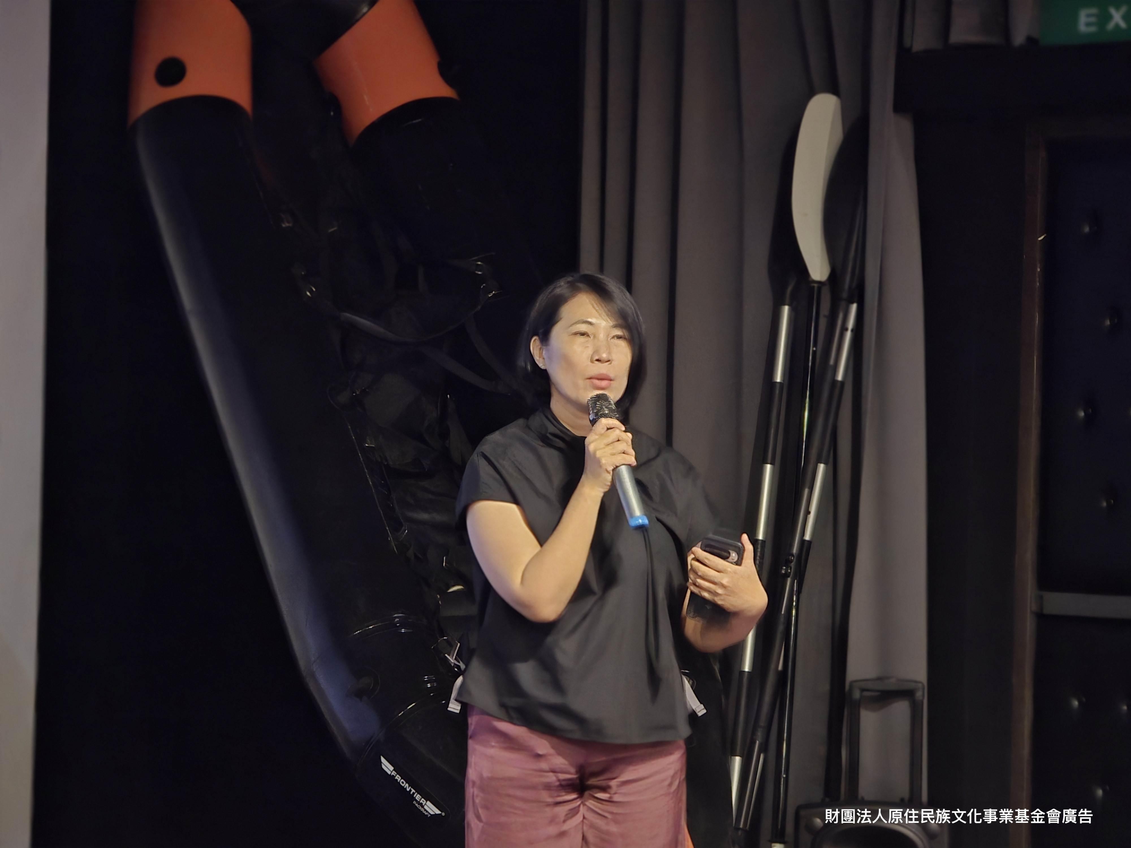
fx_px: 3757
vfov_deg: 12.9
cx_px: 566
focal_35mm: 115
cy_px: 424
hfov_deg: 17.1
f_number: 3.4
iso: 2500
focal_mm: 18.6
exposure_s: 1/15
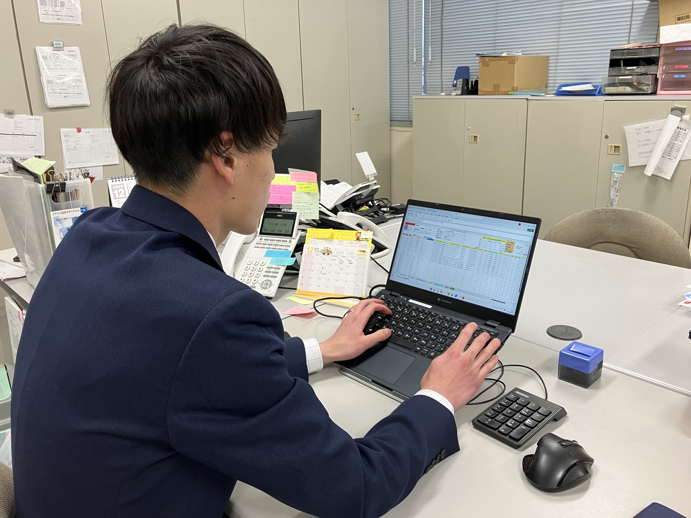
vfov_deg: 49.7
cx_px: 346
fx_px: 559
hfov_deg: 63.4
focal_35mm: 28
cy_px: 259
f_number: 1.8
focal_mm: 3.99
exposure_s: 1/50
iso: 64
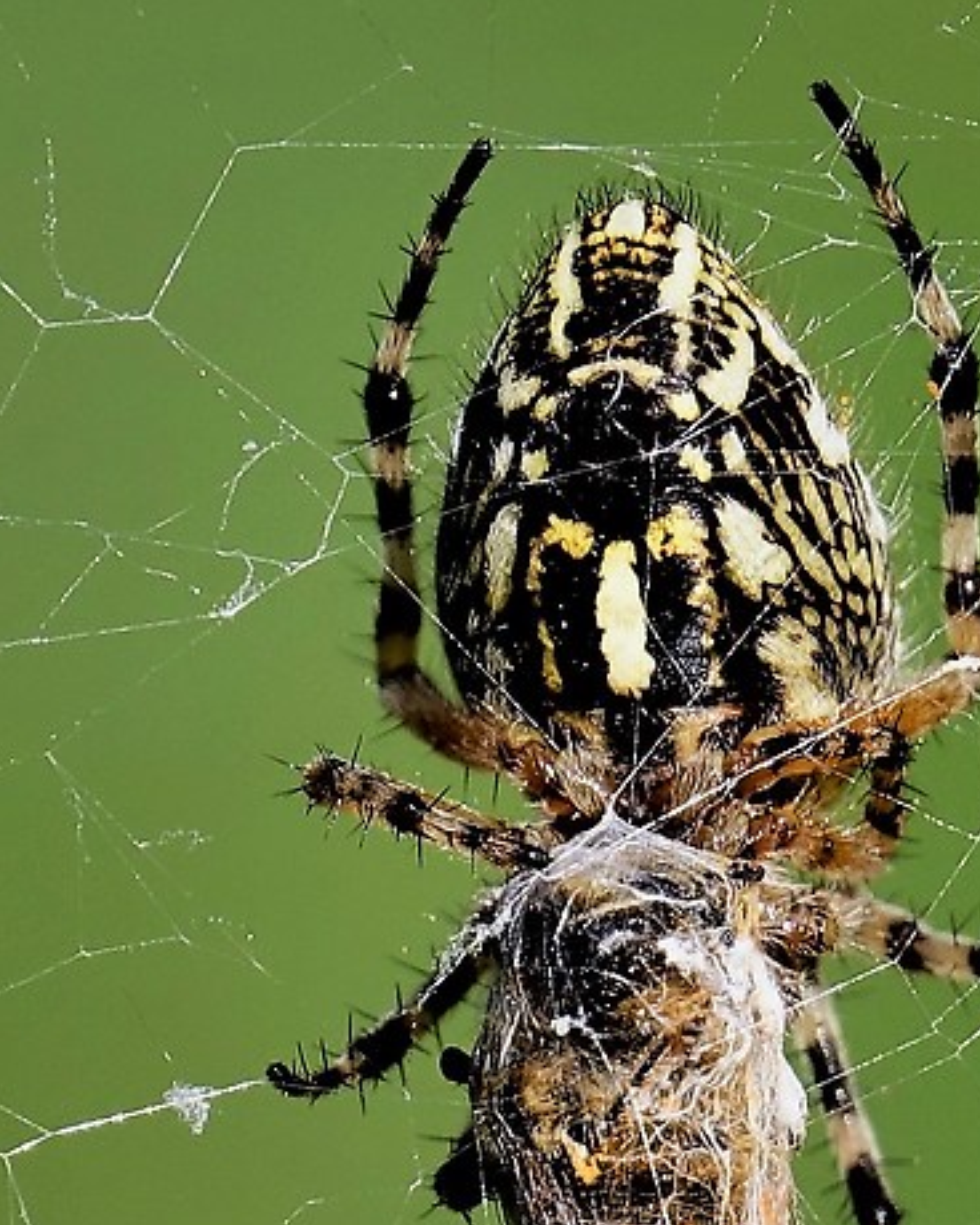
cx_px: 615
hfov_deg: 0.5
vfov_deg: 0.7
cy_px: 913
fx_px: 106518
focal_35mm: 2938
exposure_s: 1/500
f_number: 4
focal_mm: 220
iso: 100
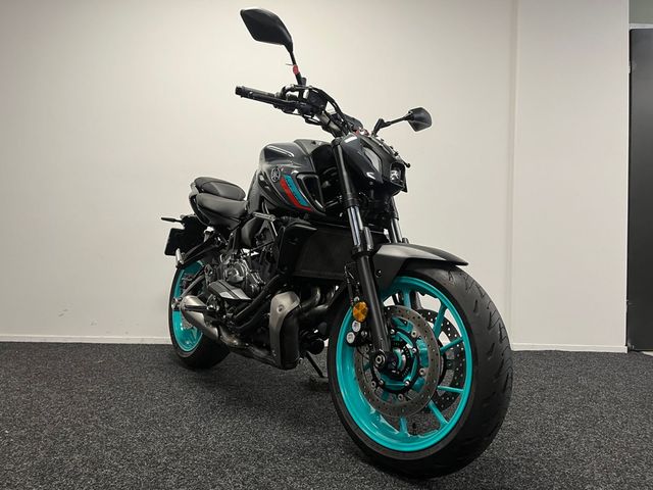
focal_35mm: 26
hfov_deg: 67.3
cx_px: 326
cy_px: 245
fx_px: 490
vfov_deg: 53.1
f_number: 1.6
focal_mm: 5.1
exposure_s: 1/50
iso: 64
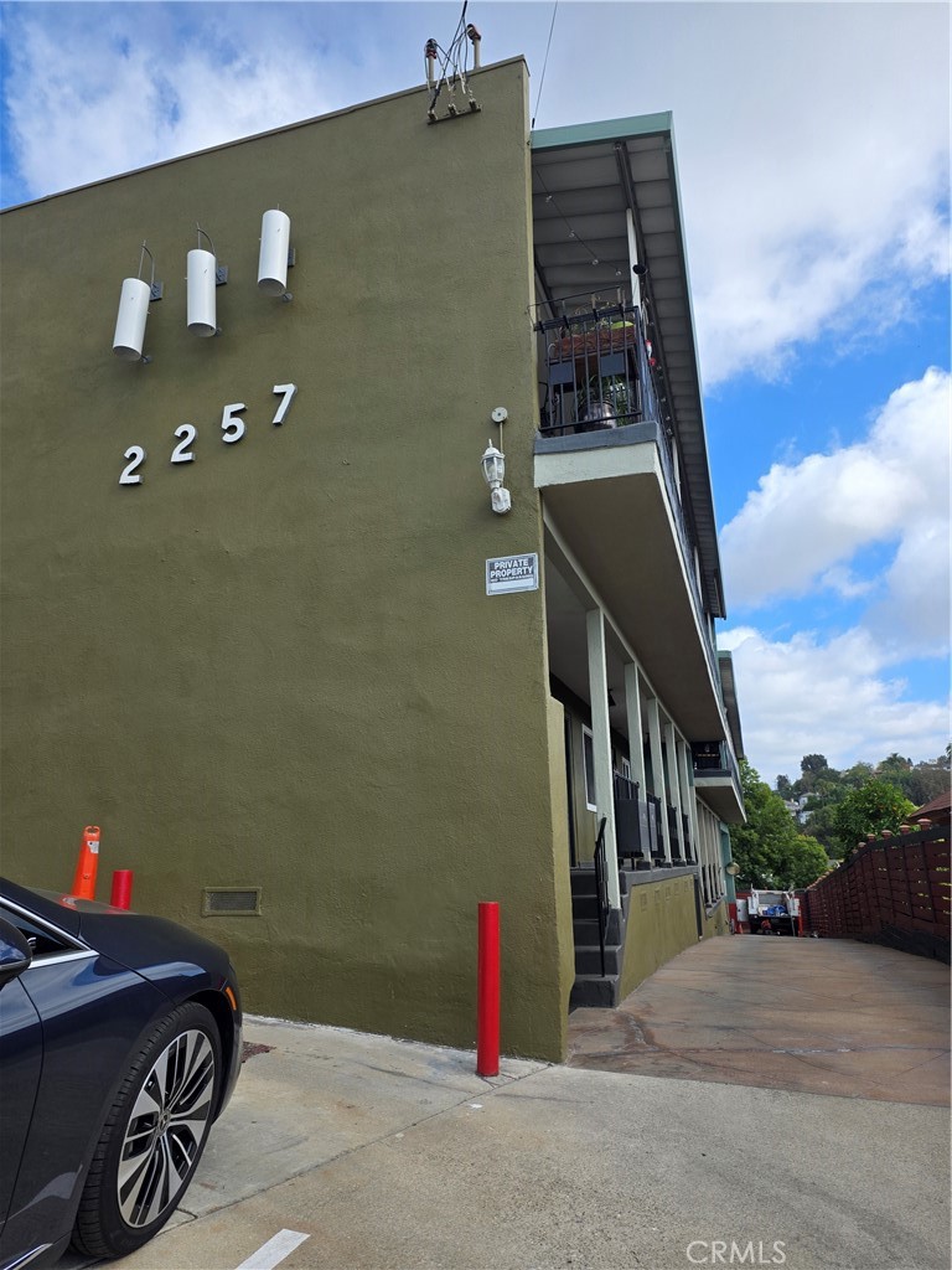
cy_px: 635
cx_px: 476
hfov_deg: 58.9
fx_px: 843
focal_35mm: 23
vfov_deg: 73.9
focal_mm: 6.25
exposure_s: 1/3409
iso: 80
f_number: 1.7
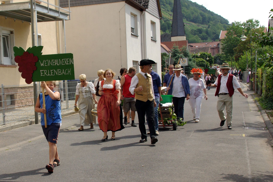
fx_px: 319
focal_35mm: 42
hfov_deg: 46.4
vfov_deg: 32.0
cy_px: 91
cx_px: 136
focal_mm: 28
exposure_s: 1/500
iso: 400
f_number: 8
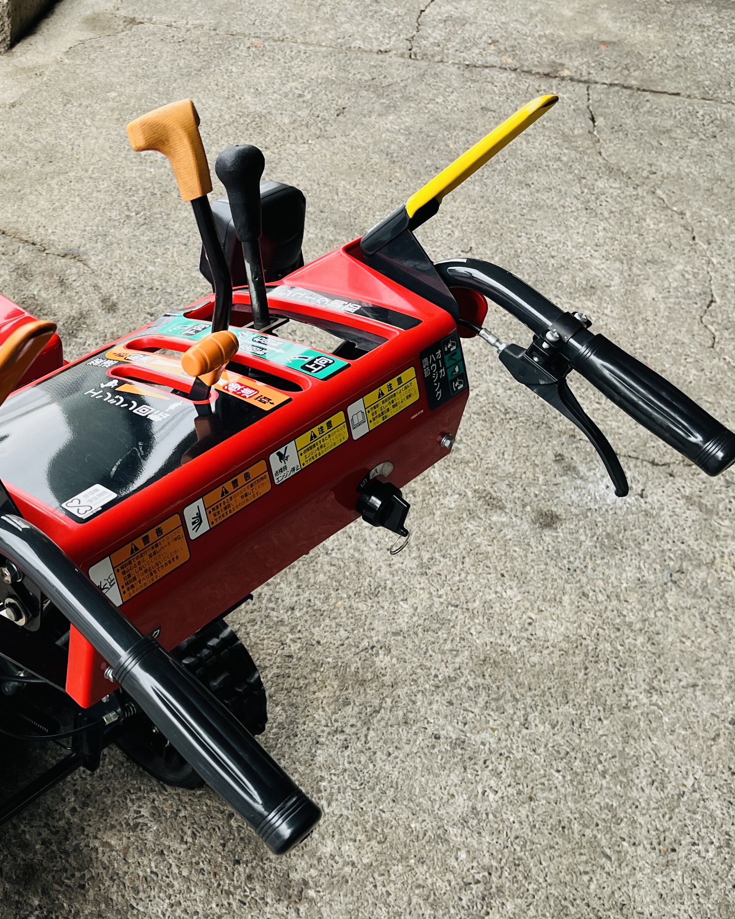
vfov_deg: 42.0
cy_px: 463
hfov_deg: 32.3
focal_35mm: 44
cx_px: 62
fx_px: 1197
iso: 80
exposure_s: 1/121
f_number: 1.6
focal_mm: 5.1
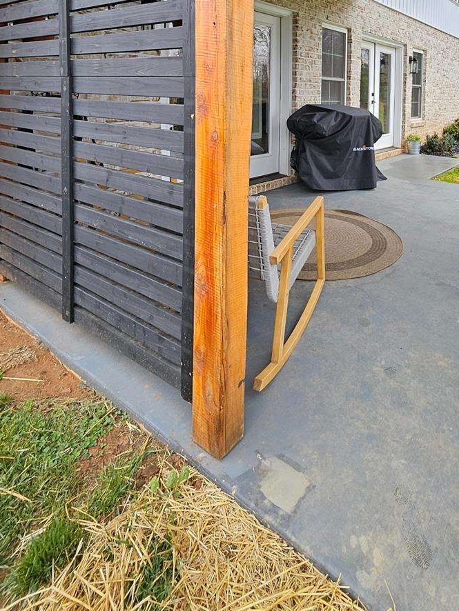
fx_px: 389
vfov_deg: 68.6
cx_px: 325
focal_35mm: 22
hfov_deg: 58.9
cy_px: 117
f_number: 2.2
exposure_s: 1/120
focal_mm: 1.74
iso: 40
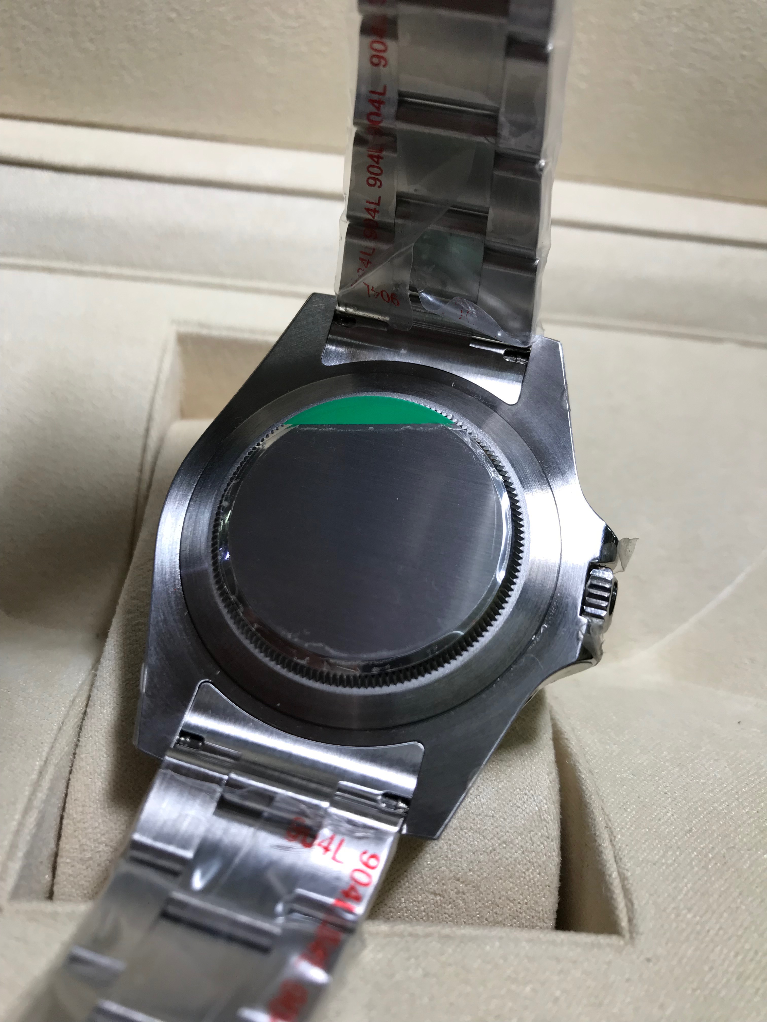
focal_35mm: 28
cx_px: 384
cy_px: 511
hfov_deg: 49.7
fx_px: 827
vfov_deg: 63.4
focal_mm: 3.99
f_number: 1.8
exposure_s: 1/100
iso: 25
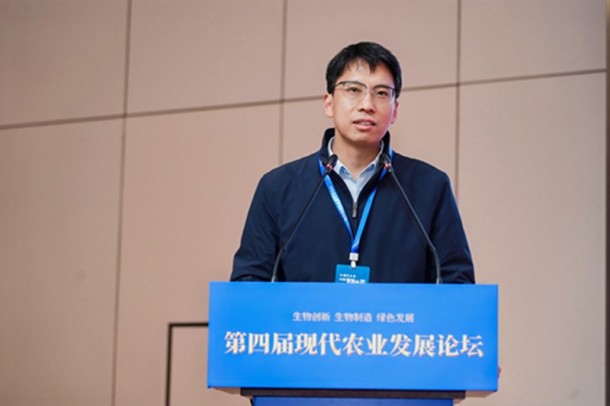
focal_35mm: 105
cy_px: 203
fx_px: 1779
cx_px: 305
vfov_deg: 13.0
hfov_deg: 19.5
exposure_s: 1/200
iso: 800
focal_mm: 105
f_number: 4
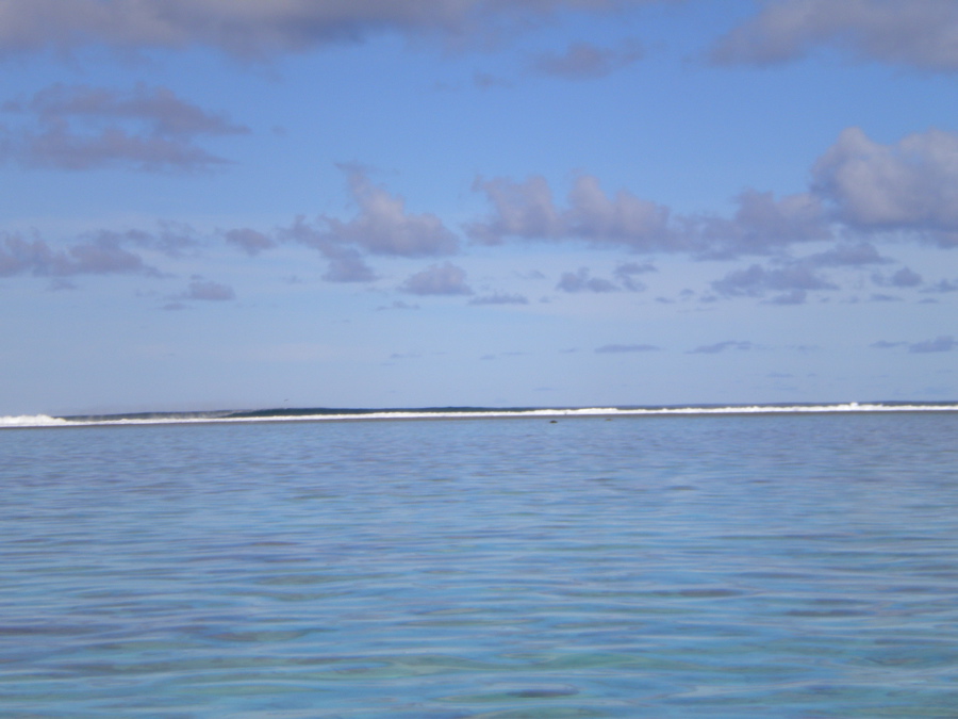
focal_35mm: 105
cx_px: 479
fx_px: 2906
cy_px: 360
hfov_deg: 18.7
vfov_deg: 14.1
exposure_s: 1/420
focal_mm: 18.9
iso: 80
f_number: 8.5
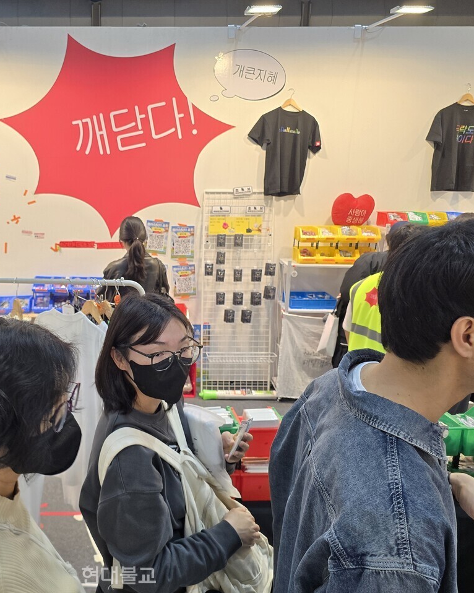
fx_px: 526
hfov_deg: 46.5
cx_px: 110
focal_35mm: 30
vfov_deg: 58.8
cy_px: 296
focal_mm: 6.3
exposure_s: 1/120
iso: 125
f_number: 1.7
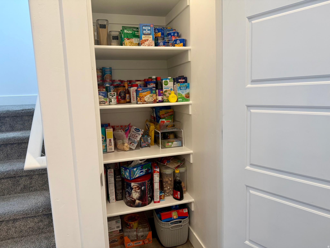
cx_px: 165
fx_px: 229
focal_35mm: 24
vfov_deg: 56.8
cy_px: 124
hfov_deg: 71.6
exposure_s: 1/120
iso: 160
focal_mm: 6.76
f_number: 1.78
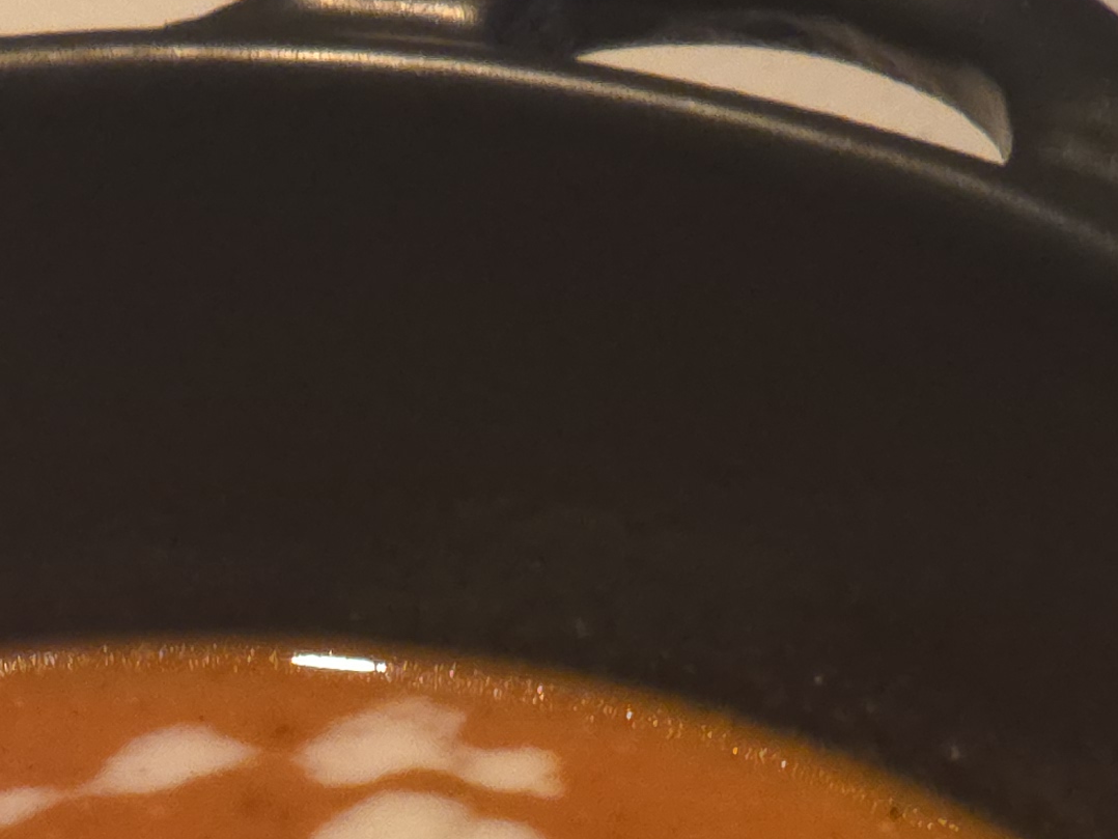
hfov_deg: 7.7
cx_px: 17
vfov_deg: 5.8
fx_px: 8270
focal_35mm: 256
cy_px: 1225
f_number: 2.4
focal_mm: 7
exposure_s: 1/30
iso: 160
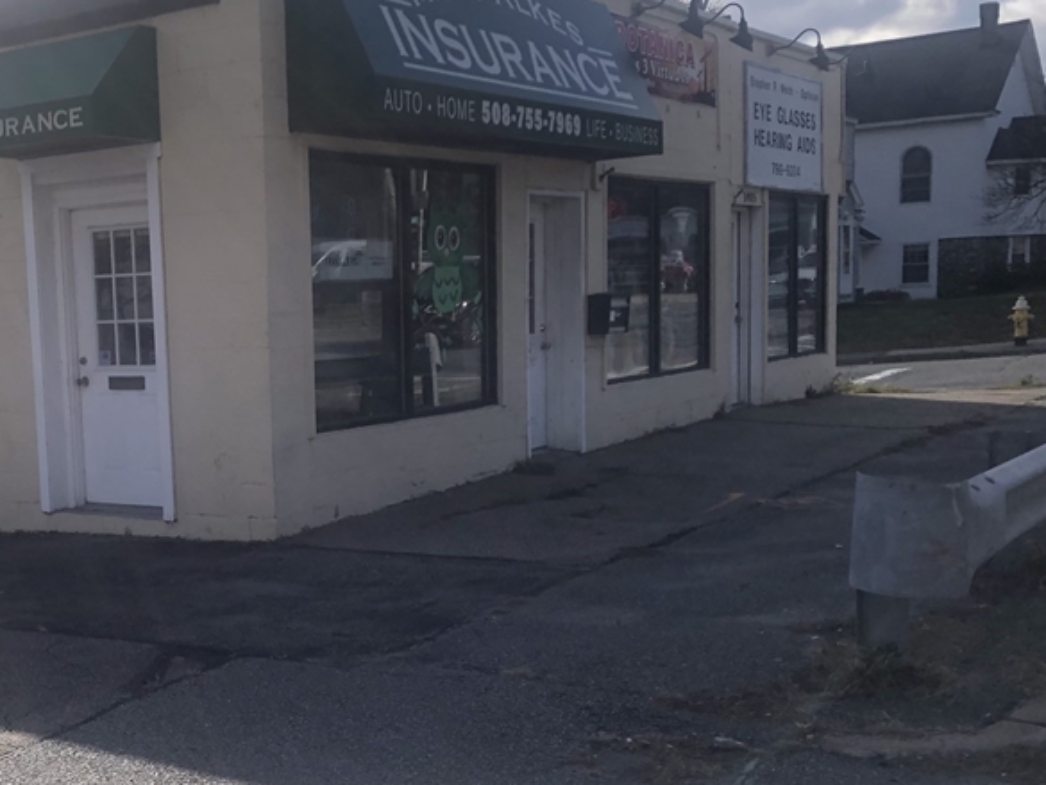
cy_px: 488
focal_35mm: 49
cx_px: 193
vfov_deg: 29.6
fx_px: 1481
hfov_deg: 37.4
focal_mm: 3.99
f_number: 1.8
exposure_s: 1/1869
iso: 20
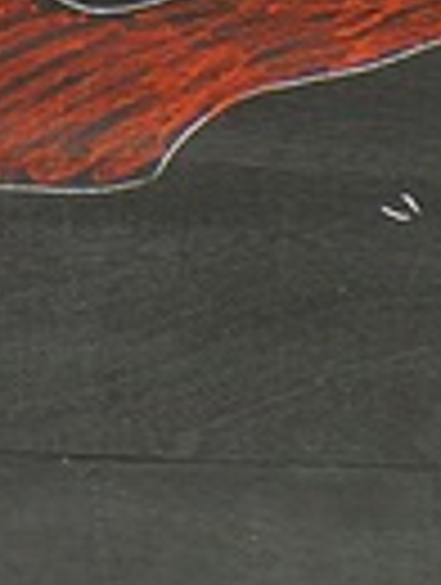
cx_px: 630
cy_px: 659
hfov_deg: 11.5
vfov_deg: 15.3
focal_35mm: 125
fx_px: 2113
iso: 100
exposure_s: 1/80
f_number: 4
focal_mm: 11
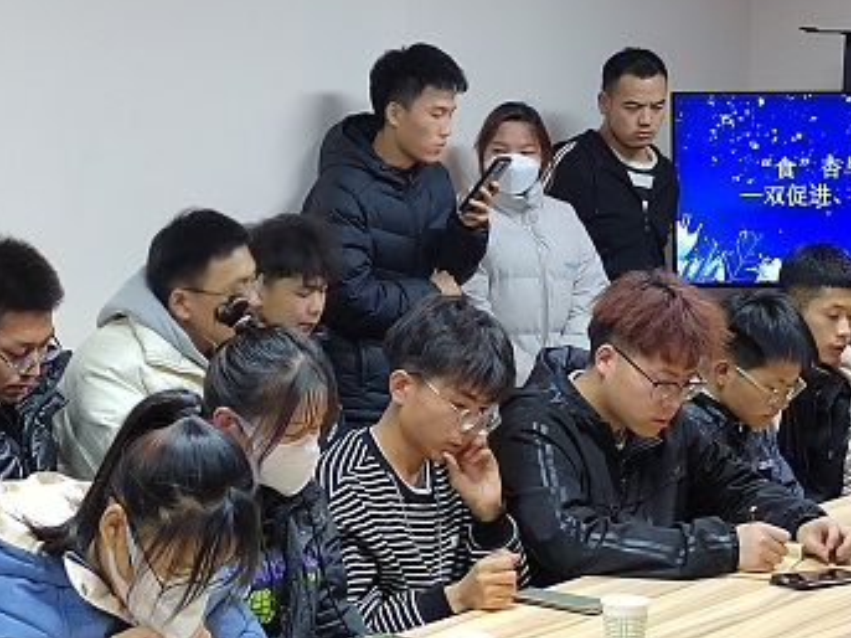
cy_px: 248
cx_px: 342
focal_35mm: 84
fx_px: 2064
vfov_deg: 17.5
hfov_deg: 23.3
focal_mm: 5.52
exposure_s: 1/50
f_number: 1.9
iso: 1694
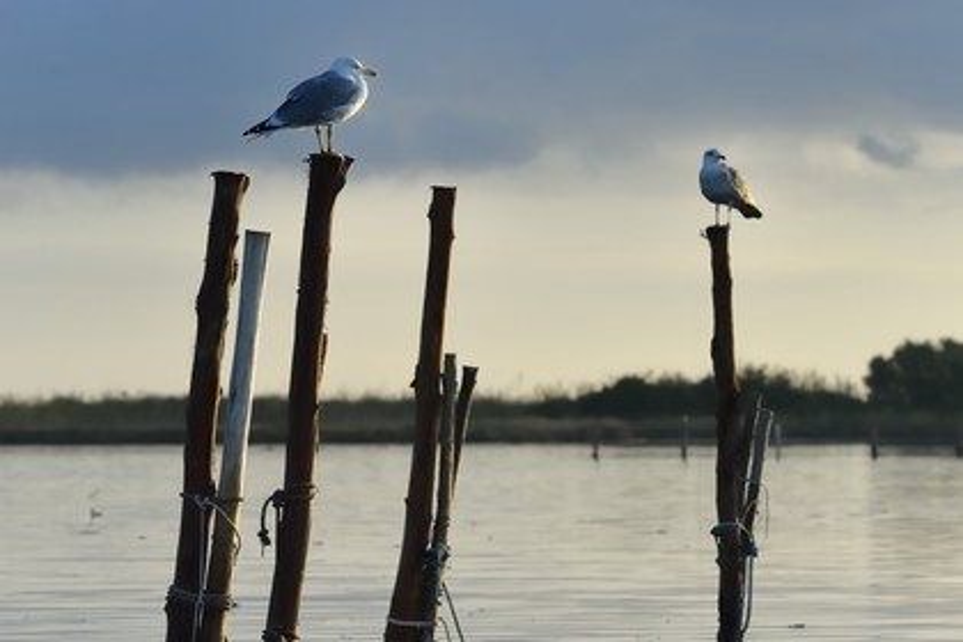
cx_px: 482
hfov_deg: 8.2
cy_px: 321
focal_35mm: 250
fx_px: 6687
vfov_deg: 5.5
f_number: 13
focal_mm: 250
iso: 400
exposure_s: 1/320
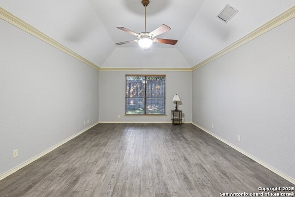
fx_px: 131
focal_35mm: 16
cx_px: 148
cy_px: 98
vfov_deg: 73.8
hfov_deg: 96.7
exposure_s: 1/15
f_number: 8
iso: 3200
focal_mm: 16
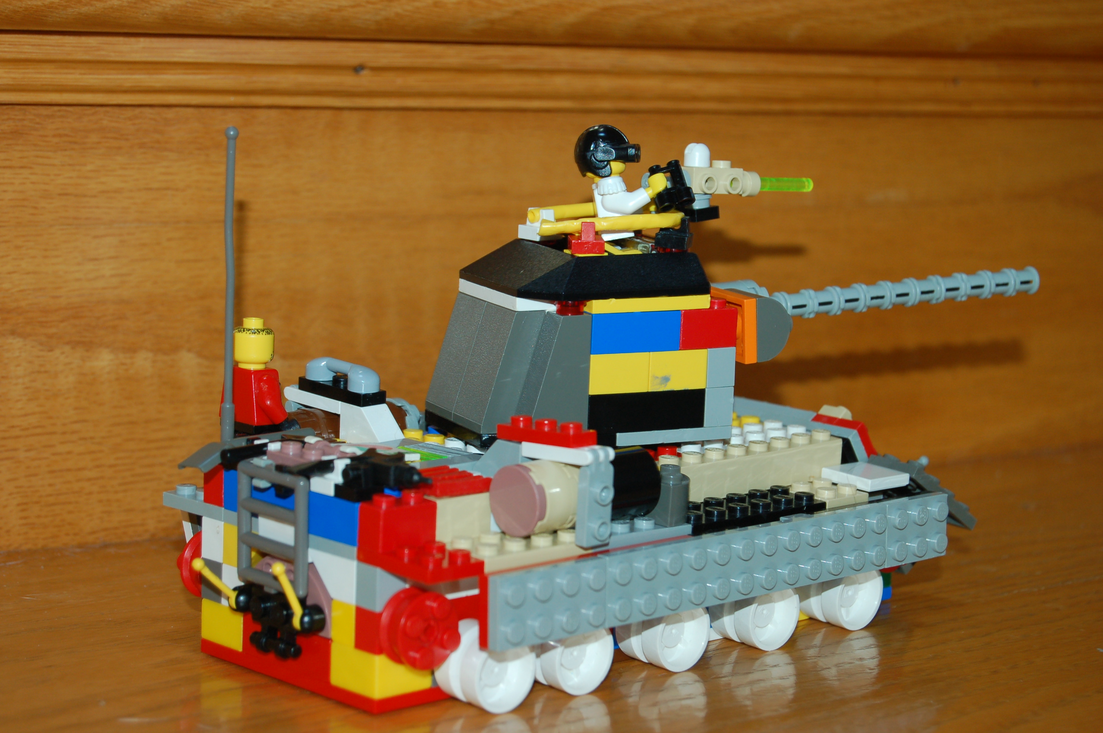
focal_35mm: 82
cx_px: 552
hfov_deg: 24.6
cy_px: 366
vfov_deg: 16.5
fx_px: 2525
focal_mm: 55
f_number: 5.6
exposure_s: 1/60
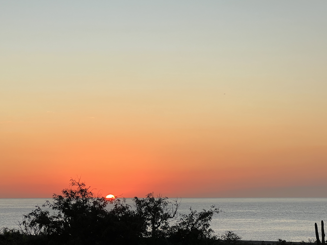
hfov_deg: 18.9
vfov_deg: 14.2
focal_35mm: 104
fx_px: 982
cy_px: 146
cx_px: 176
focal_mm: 9
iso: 32
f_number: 2.8
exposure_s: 1/296
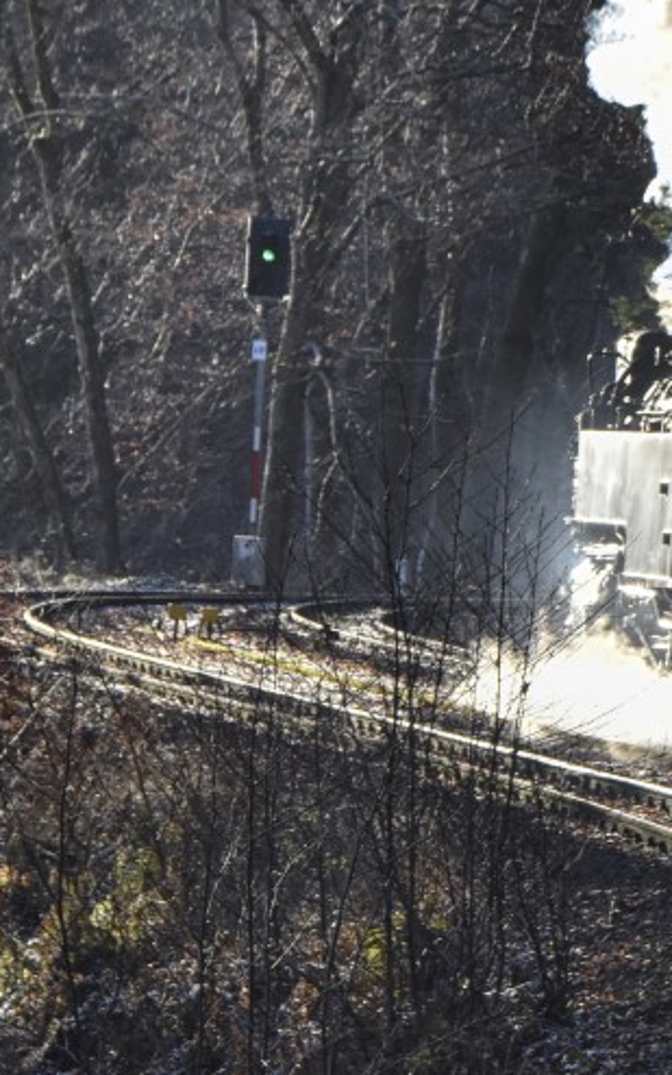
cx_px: 465
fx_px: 10279
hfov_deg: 3.7
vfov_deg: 6.0
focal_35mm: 351
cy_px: 189
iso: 320
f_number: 5.6
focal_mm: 70
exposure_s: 1/500
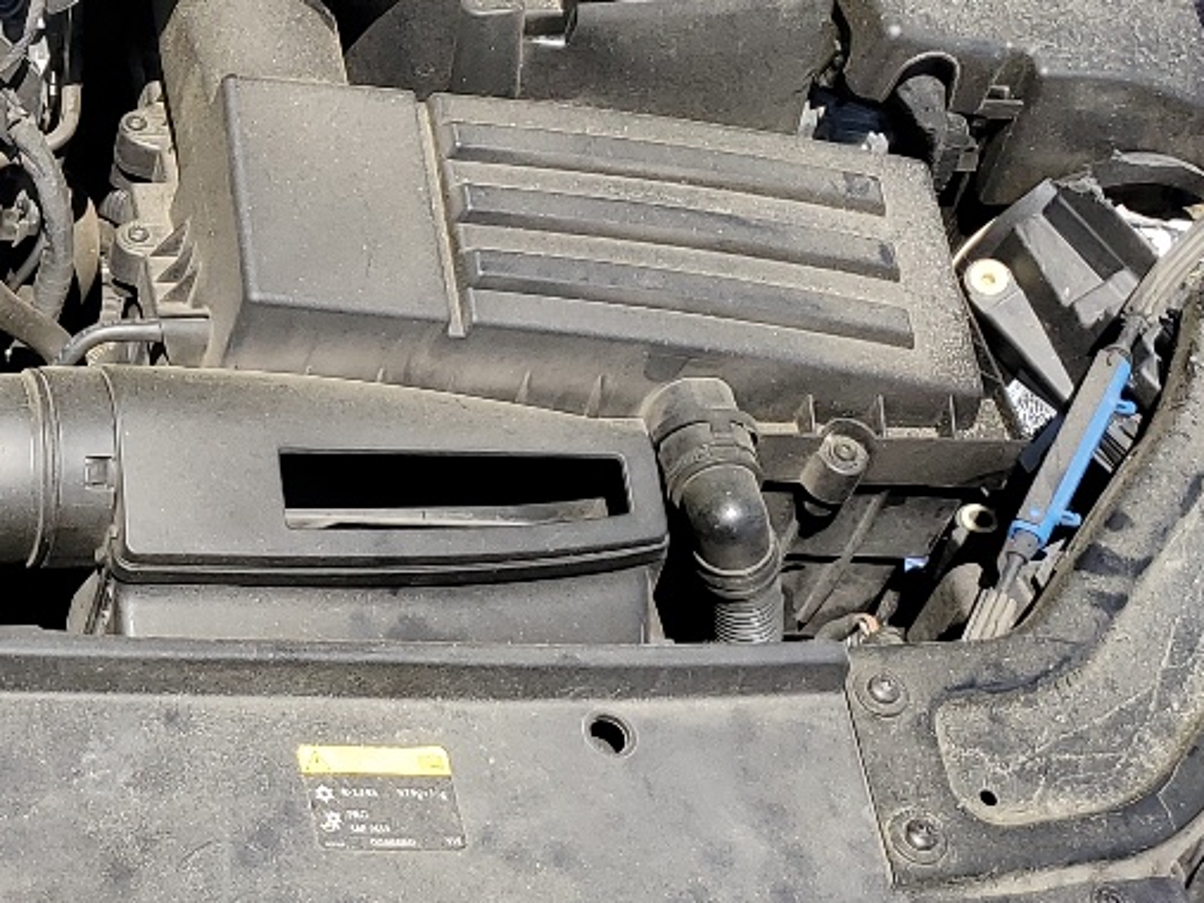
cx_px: -313
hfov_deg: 21.7
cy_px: 269
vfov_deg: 17.9
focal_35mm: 82
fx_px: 2851
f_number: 1.5
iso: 50
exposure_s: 1/1667
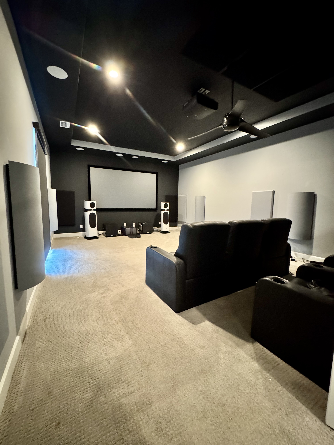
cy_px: 222
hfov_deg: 85.7
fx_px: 180
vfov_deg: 102.1
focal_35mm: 14
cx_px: 167
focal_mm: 2.22
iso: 1250
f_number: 2.2
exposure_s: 1/40
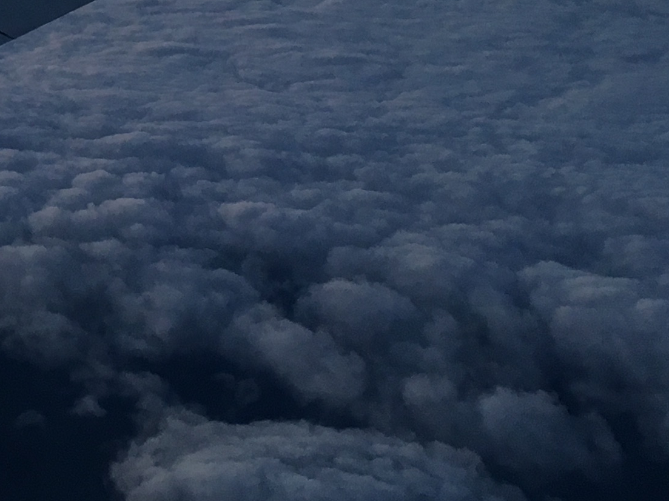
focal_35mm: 106
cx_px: -104
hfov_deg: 17.8
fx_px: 2048
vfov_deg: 13.7
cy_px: -38
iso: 40
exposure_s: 1/33
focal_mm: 4.15
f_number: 2.2
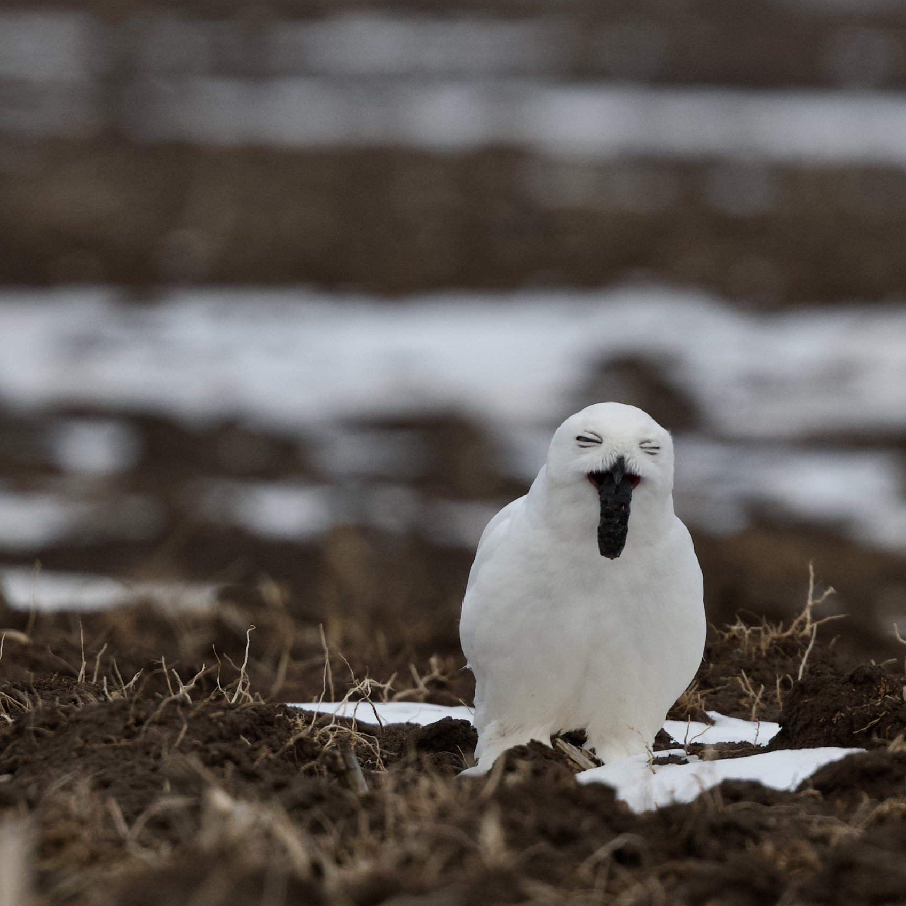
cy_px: 453
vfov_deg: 1.8
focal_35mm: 958
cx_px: 576
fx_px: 28368
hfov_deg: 1.8
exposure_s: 1/2000
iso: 400
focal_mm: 500
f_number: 6.3
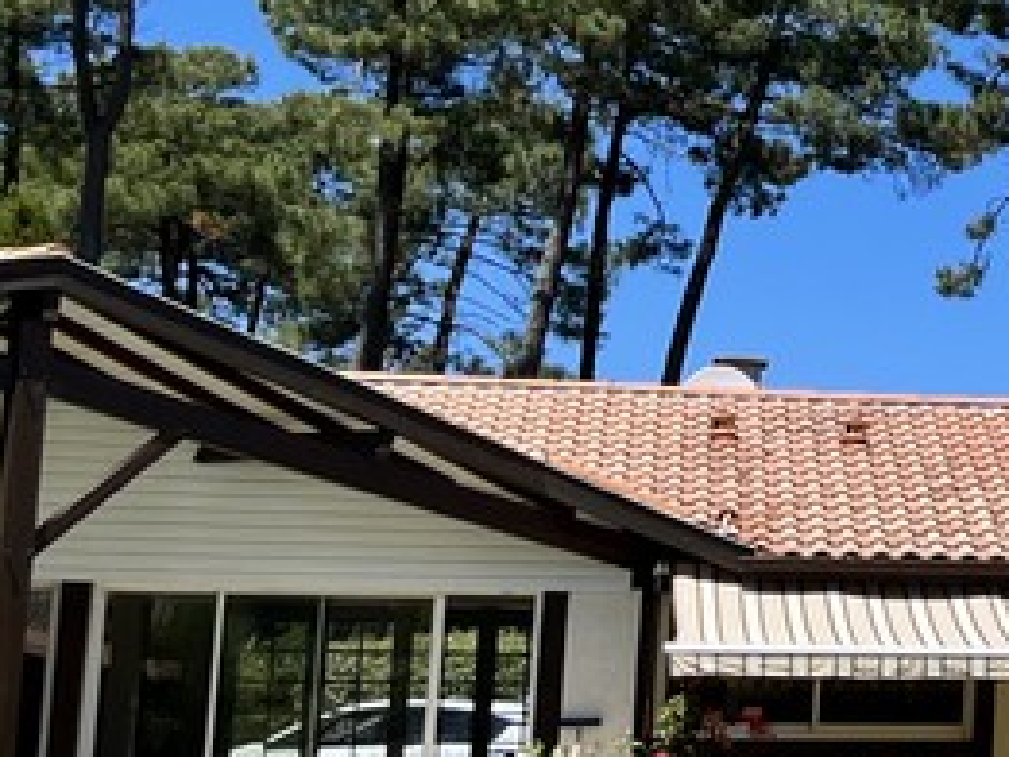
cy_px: 332
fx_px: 2975
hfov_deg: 16.3
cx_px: 1786
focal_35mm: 102
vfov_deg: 14.5
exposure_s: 1/4651
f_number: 1.6
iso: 50
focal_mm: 5.1
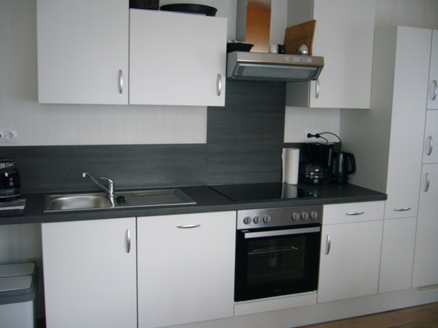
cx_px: 219
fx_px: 443
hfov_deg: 52.6
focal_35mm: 35
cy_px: 164
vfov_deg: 40.7
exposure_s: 1/20
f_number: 2.8
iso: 100
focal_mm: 5.8
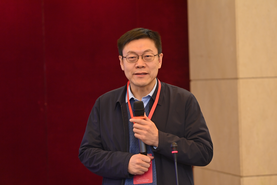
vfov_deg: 11.8
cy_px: 92
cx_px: 138
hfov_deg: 17.6
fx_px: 892
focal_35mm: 116
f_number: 3.2
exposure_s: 1/125
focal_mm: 116
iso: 1250
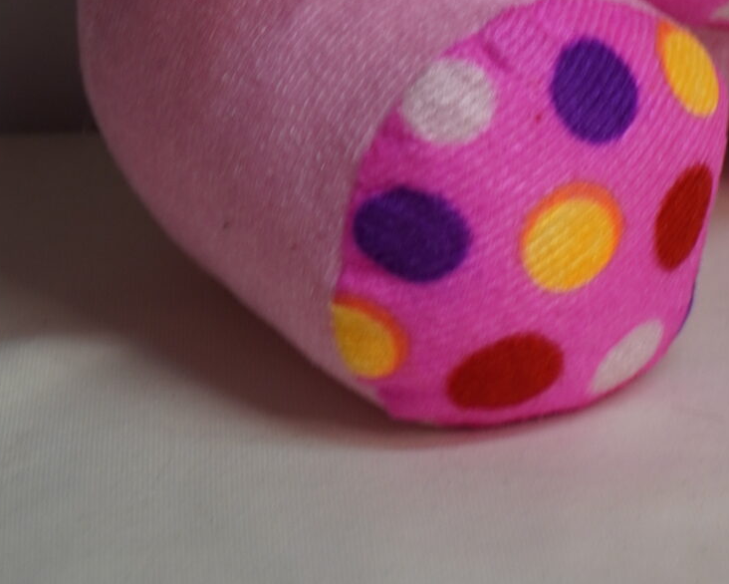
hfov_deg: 12.6
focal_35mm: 153
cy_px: -507
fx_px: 3294
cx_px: 580
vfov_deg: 9.6
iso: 250
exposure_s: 1/20
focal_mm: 31
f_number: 5.6
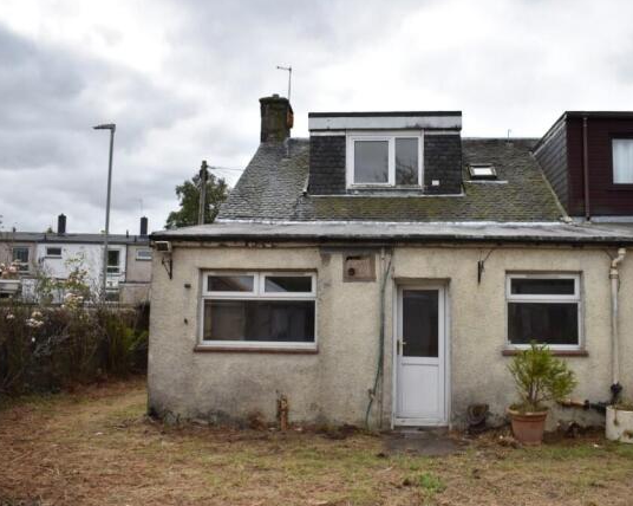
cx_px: 362
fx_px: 580
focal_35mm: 31
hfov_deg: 57.0
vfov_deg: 47.1
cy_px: 254
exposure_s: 1/640
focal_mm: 18
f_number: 4.5
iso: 100
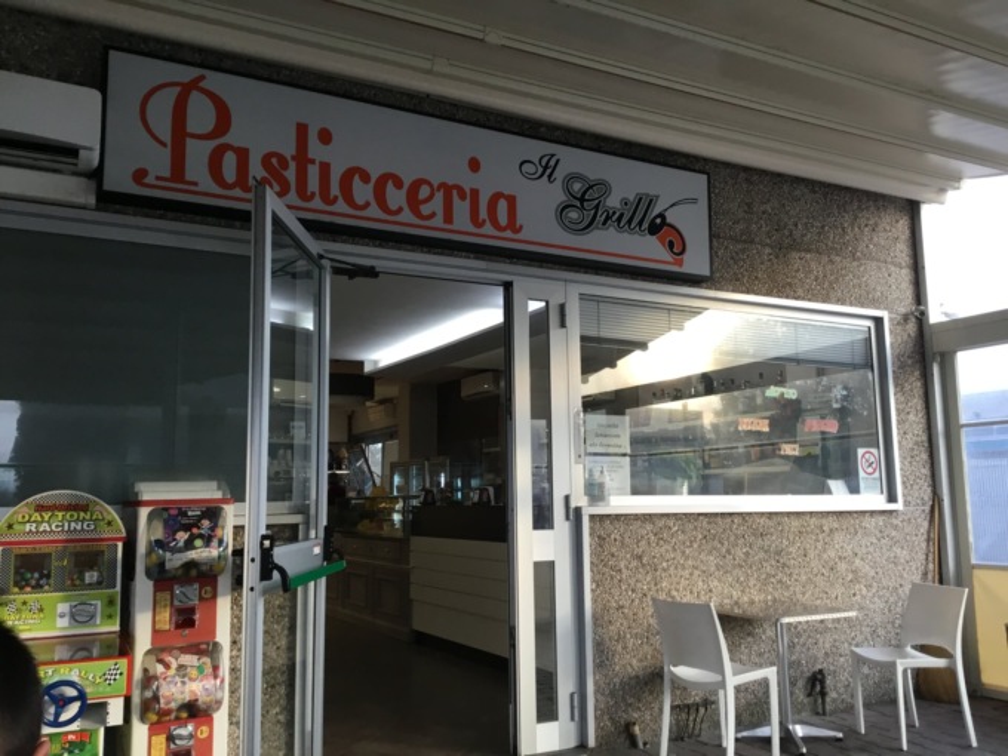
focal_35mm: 31
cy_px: 378
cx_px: 504
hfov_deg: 58.4
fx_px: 903
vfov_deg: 45.4
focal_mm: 3.3
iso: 25
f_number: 2.4
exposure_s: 1/33
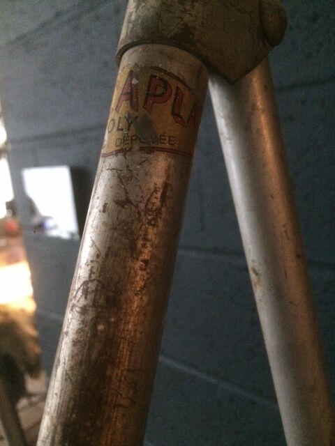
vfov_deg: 61.7
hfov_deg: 48.2
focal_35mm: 29
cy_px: 223
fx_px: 374
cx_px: 168
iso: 500
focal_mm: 4.15
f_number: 2.2
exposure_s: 1/17
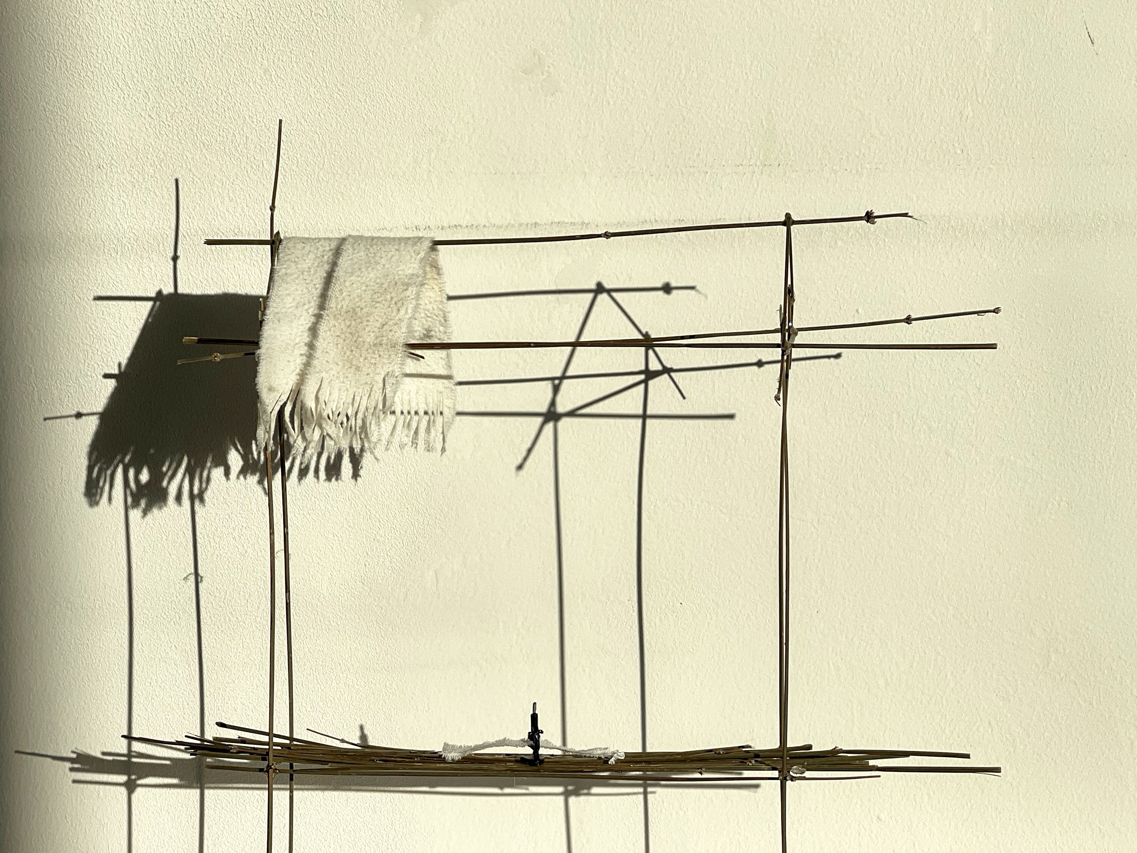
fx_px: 3383
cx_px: 504
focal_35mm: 103
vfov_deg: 14.3
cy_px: 556
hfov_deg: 19.1
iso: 32
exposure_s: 1/1064
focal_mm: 9
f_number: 2.8
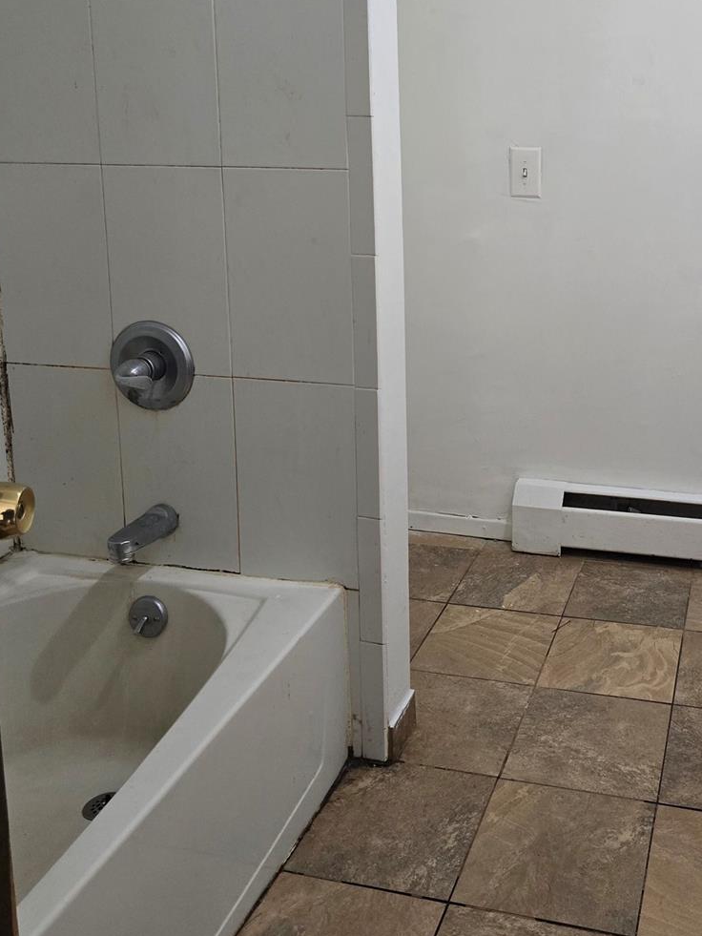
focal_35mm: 36
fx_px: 973
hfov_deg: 38.5
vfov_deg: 49.4
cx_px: 542
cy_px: 238
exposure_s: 1/120
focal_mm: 6.3
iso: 640
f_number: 1.7
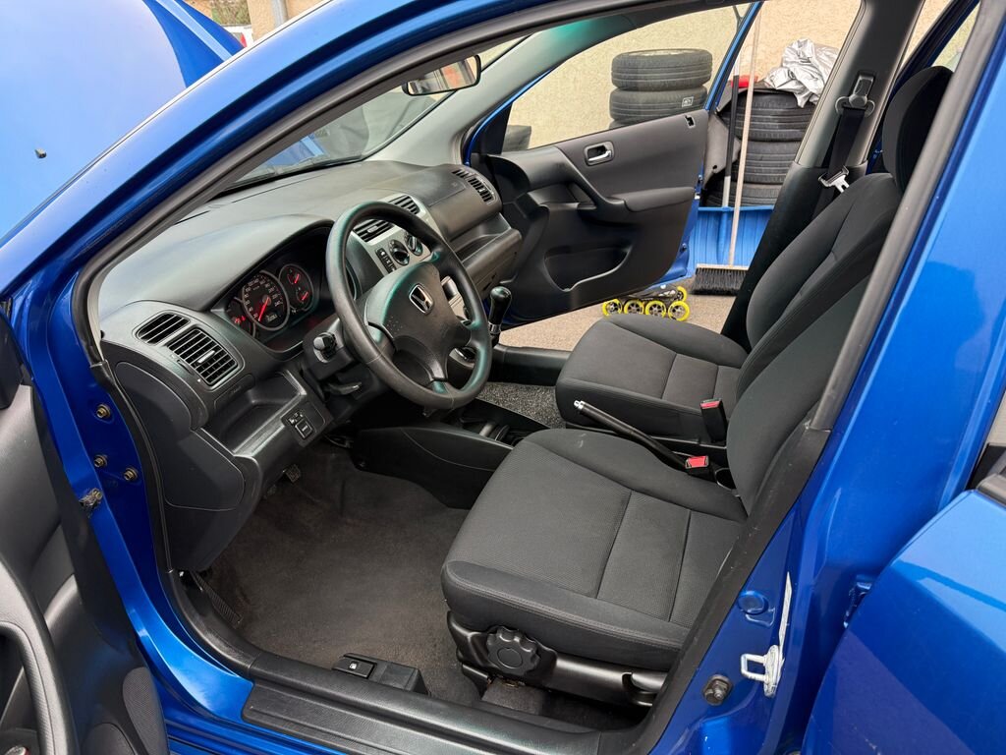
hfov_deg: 71.6
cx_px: 503
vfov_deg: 56.8
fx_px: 697
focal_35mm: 24
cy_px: 378
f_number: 1.78
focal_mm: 6.76
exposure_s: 1/121
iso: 160
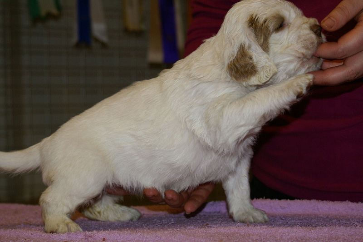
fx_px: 907
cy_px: 121
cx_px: 182
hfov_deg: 22.6
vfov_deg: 15.2
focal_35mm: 90
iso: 400
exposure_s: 1/80
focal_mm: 60
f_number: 5.6
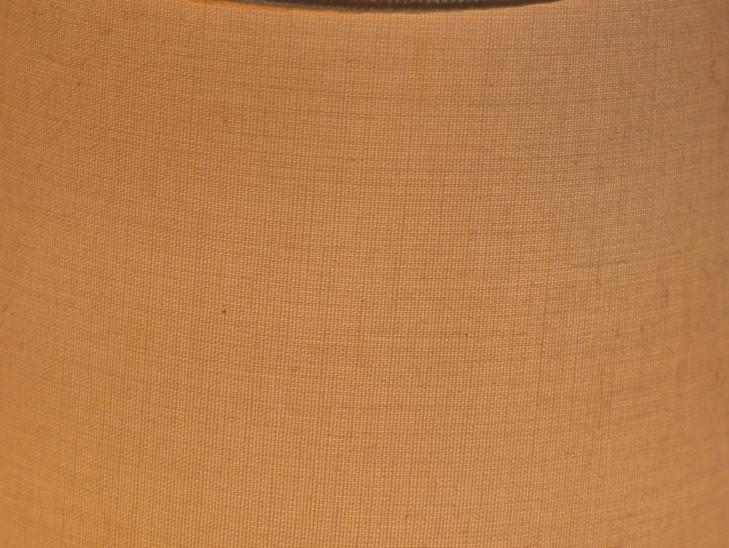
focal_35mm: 109
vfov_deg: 13.5
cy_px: 89
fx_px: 2297
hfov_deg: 18.0
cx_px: 393
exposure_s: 1/125
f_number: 5.6
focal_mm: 32
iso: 200
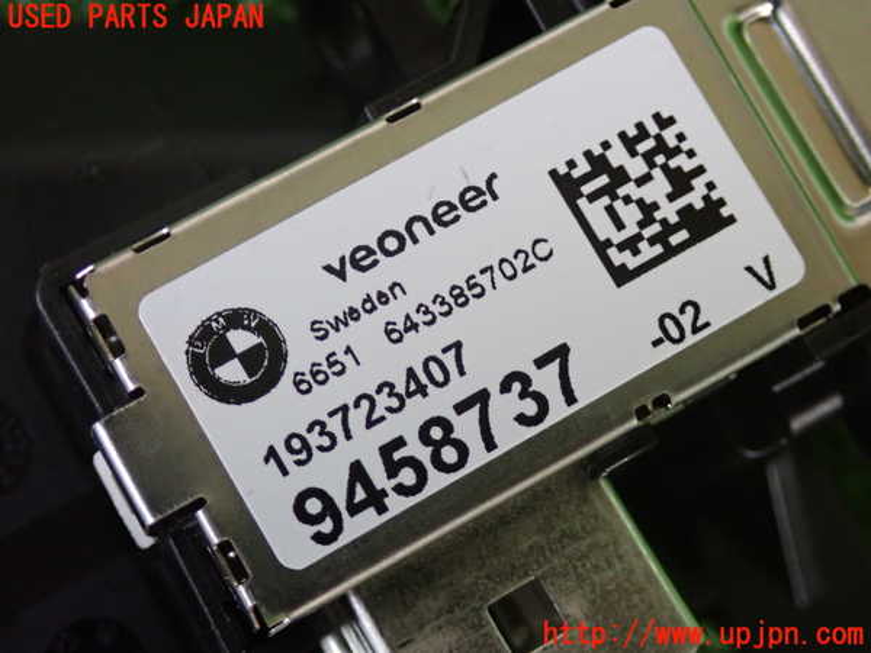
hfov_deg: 25.3
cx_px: 436
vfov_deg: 19.1
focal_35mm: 77
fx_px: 1937
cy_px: 326
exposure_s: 1/50
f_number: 4.1
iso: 800
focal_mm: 13.65
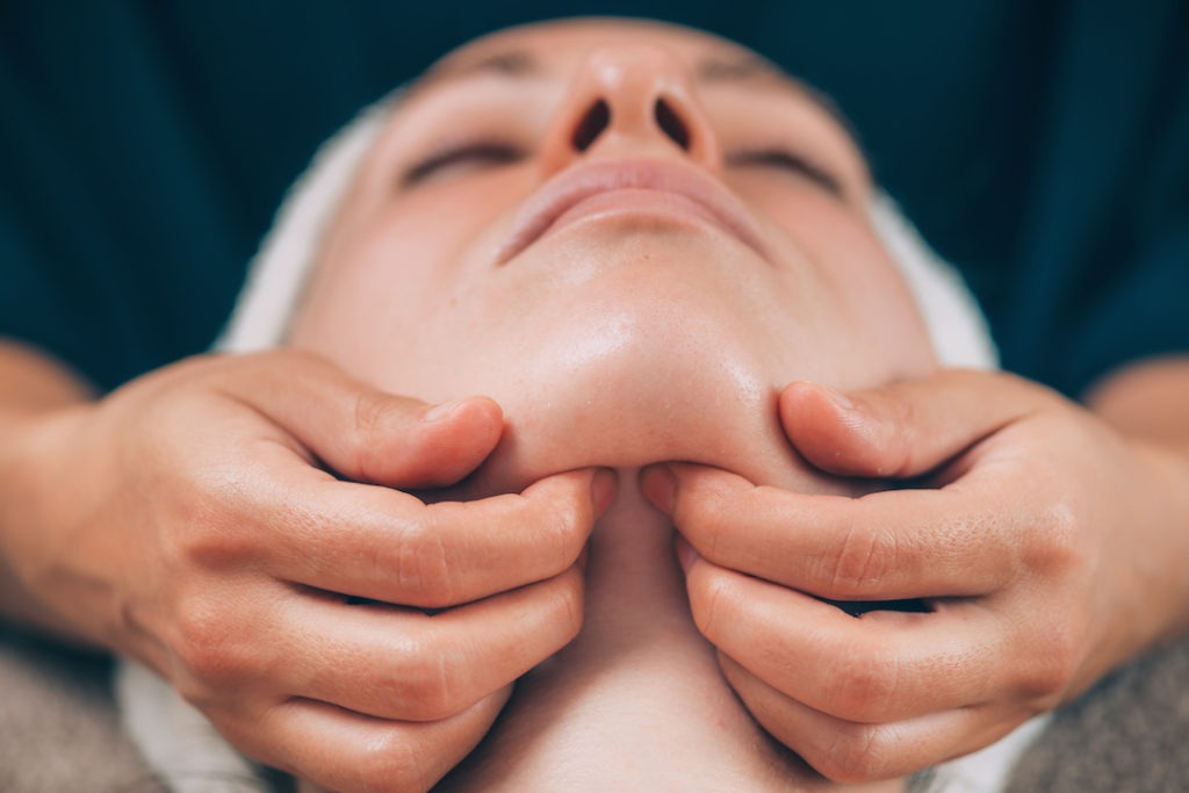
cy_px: 396
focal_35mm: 105
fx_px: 3468
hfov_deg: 19.5
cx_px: 594
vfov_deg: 13.0
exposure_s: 1/160
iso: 100
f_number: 3
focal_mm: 105
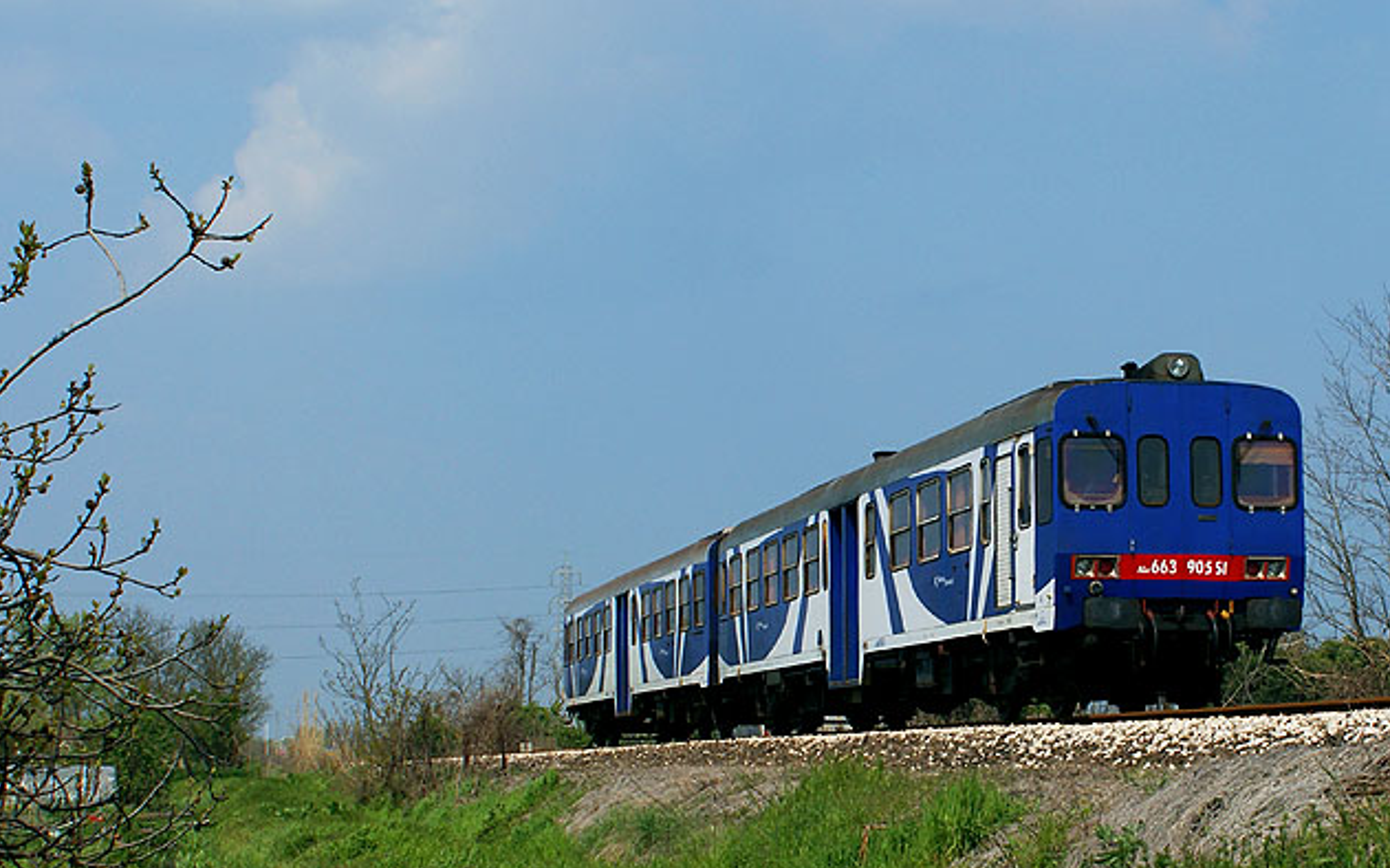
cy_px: 573
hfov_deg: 23.7
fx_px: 3288
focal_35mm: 87
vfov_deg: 15.0
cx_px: 969
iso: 100
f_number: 8
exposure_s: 1/500
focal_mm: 35
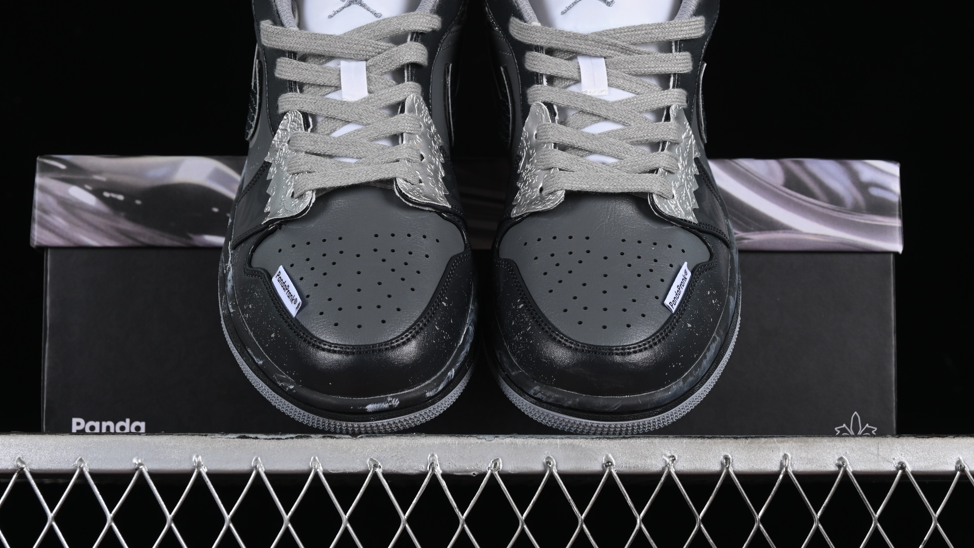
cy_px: 218
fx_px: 2170
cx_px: 456
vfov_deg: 14.4
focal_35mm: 84
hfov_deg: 25.3
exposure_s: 1/80
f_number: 7.1
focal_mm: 50
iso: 160
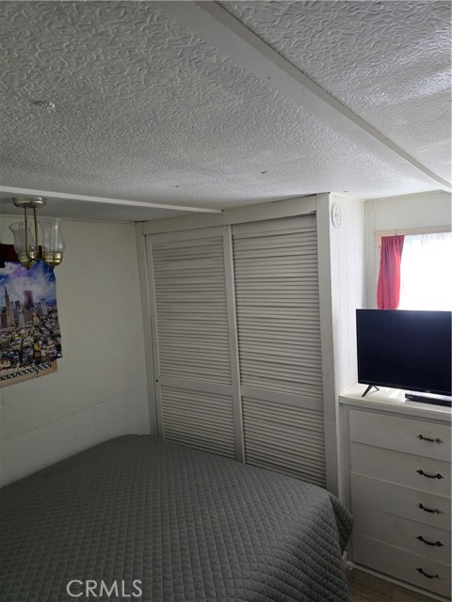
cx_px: 226
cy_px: 301
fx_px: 400
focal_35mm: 23
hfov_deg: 58.9
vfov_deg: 73.9
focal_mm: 6.3
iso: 500
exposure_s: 1/120
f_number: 1.7
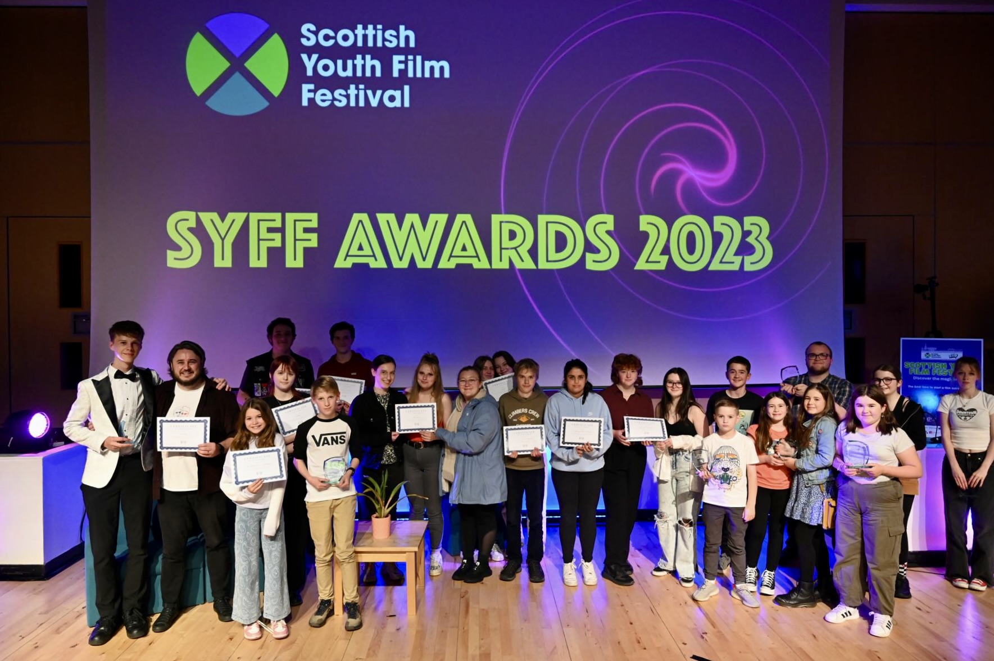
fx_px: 662
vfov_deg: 53.1
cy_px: 330
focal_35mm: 24
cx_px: 497
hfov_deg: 73.8
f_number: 4.5
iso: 6400
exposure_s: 1/320
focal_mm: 24
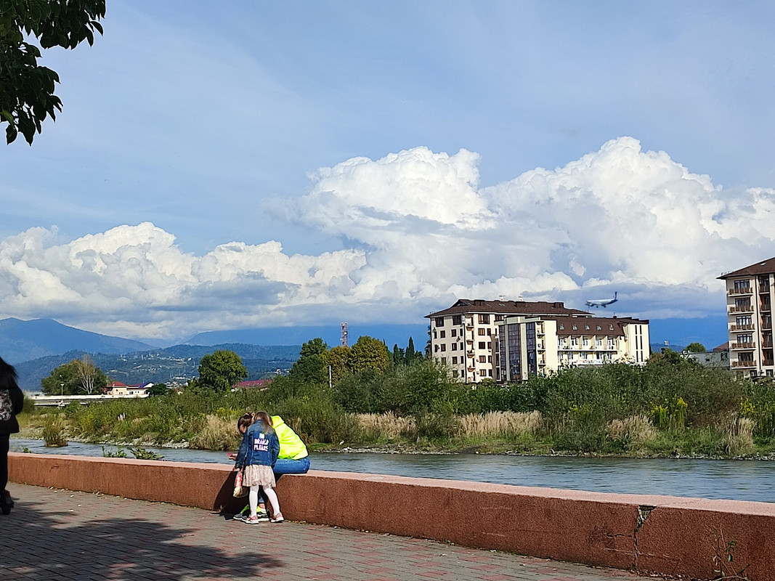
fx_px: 560
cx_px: 388
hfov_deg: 69.4
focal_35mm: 25
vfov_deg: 54.9
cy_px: 290
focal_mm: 6.04
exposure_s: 1/836
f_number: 1.9
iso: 50
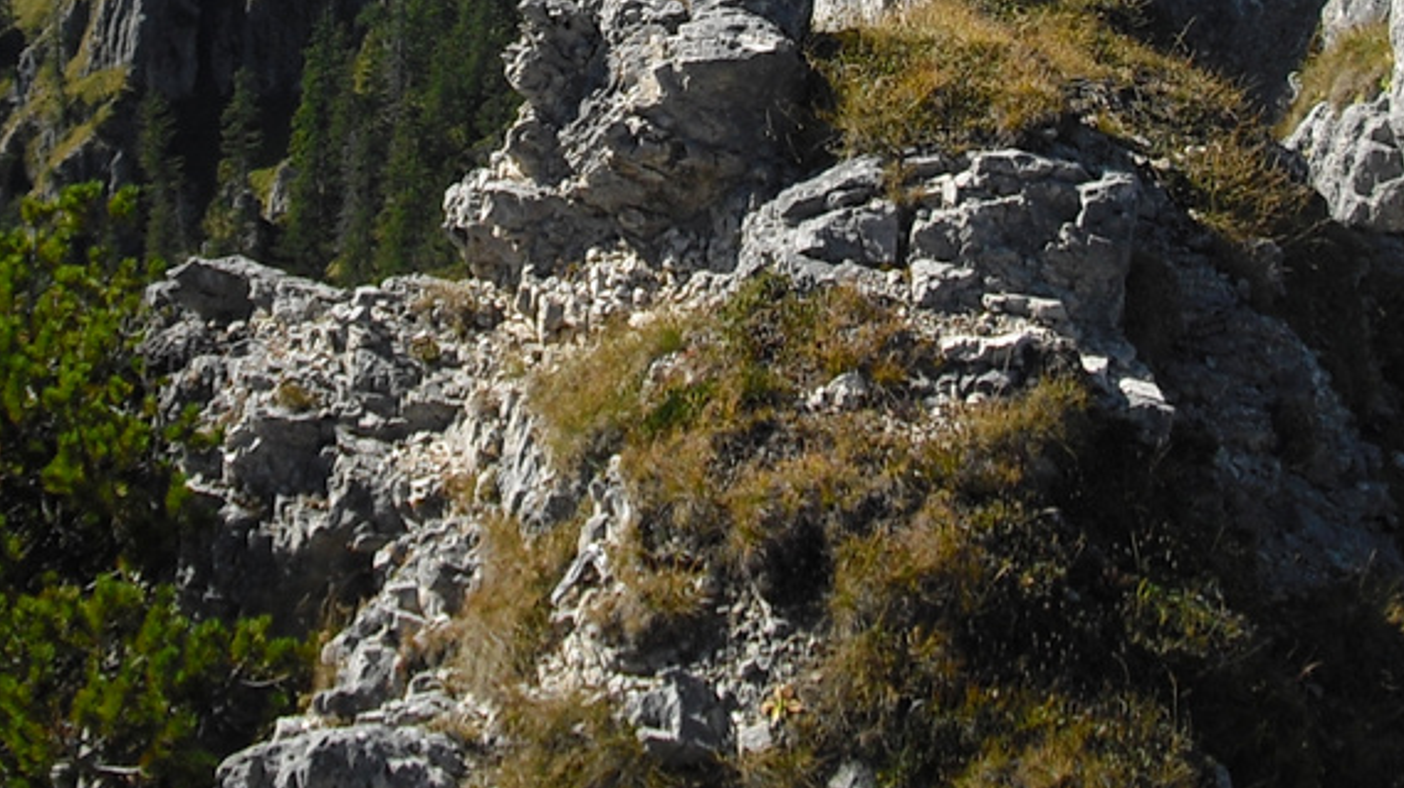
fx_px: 3908
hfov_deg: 20.4
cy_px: -450
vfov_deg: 11.0
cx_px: 682
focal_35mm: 105
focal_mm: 6.2
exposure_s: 1/200
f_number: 5.6
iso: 64
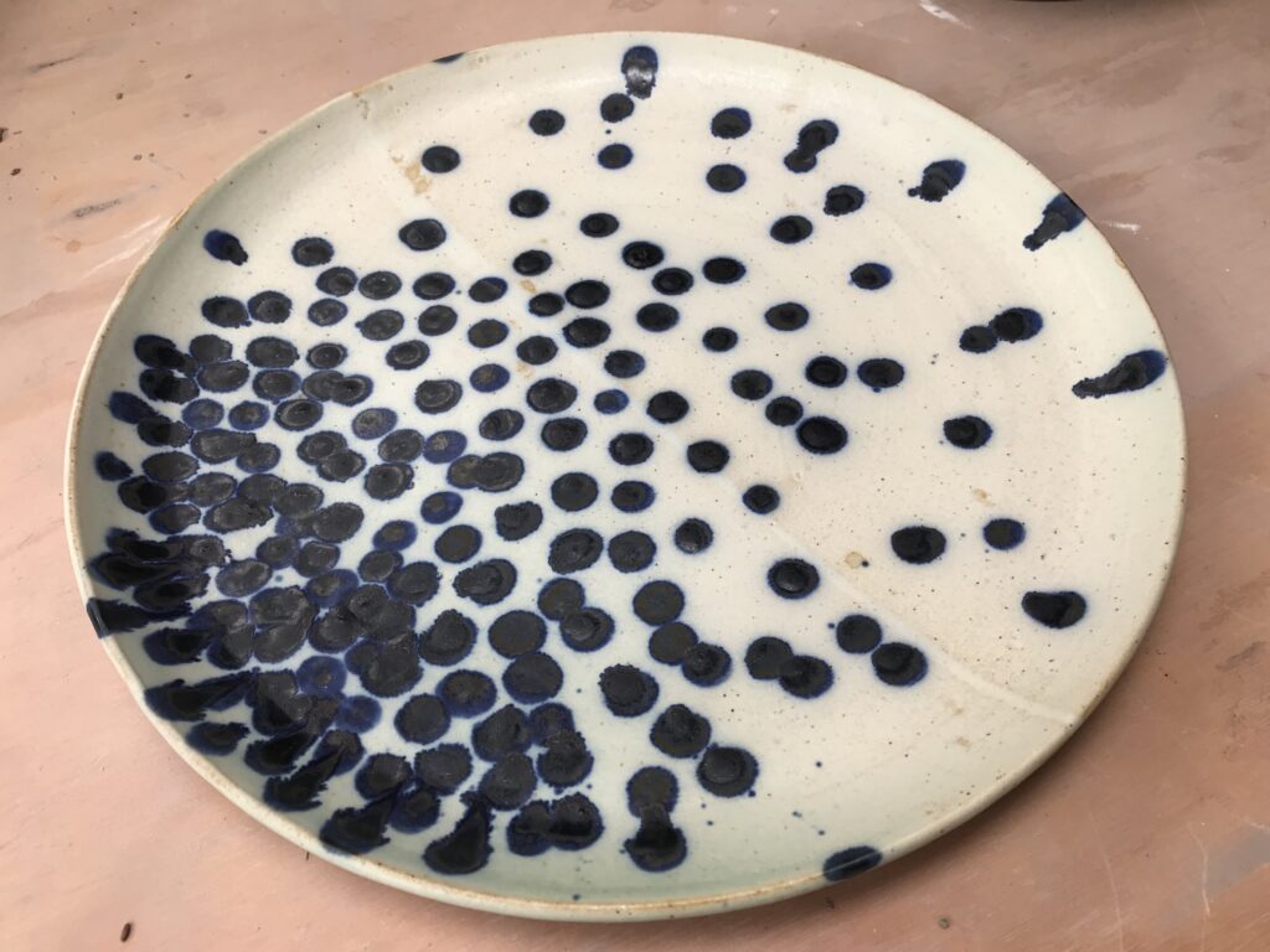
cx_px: 635
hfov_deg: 63.4
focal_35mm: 28
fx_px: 1027
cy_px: 476
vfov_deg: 49.7
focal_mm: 3.99
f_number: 1.8
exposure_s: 1/118
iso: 20
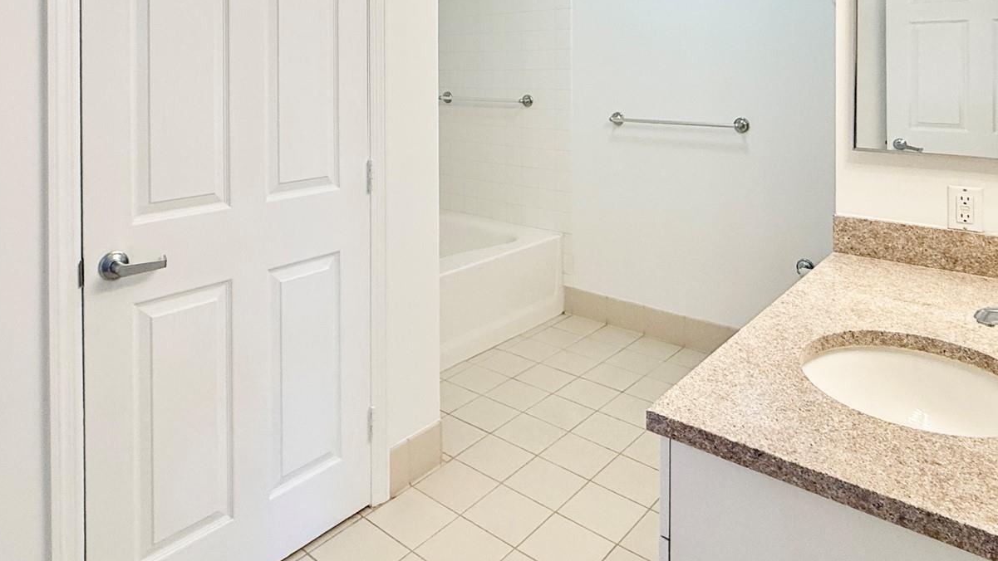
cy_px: 63
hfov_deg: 71.6
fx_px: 688
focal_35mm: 26
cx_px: 440
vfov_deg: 41.2
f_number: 2.2
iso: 160
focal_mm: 2.22
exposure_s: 1/120
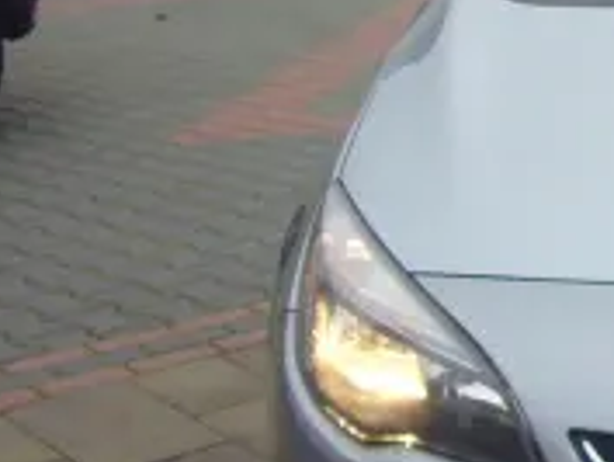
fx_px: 1793
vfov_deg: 14.7
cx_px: 944
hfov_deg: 17.3
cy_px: 205
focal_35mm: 101
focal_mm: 4.6
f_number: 2.8
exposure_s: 1/200
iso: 80
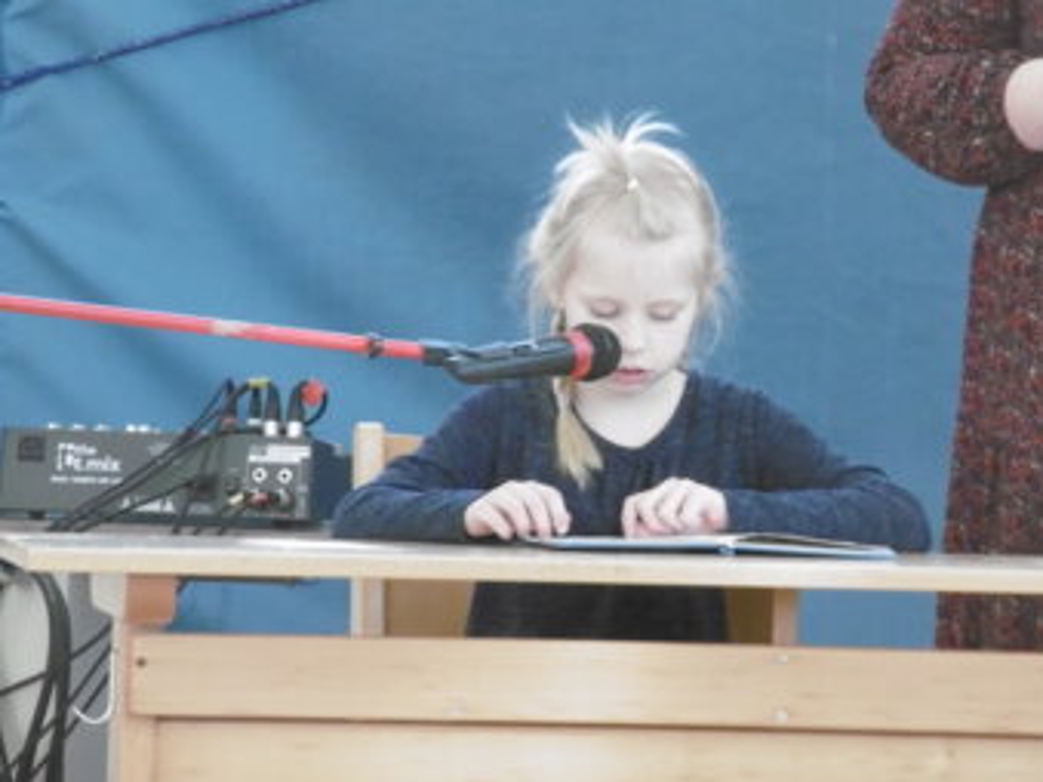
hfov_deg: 6.7
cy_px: 363
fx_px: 8885
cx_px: 566
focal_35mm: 295
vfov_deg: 5.0
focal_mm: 44.7
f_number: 6.1
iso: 800
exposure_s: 1/50
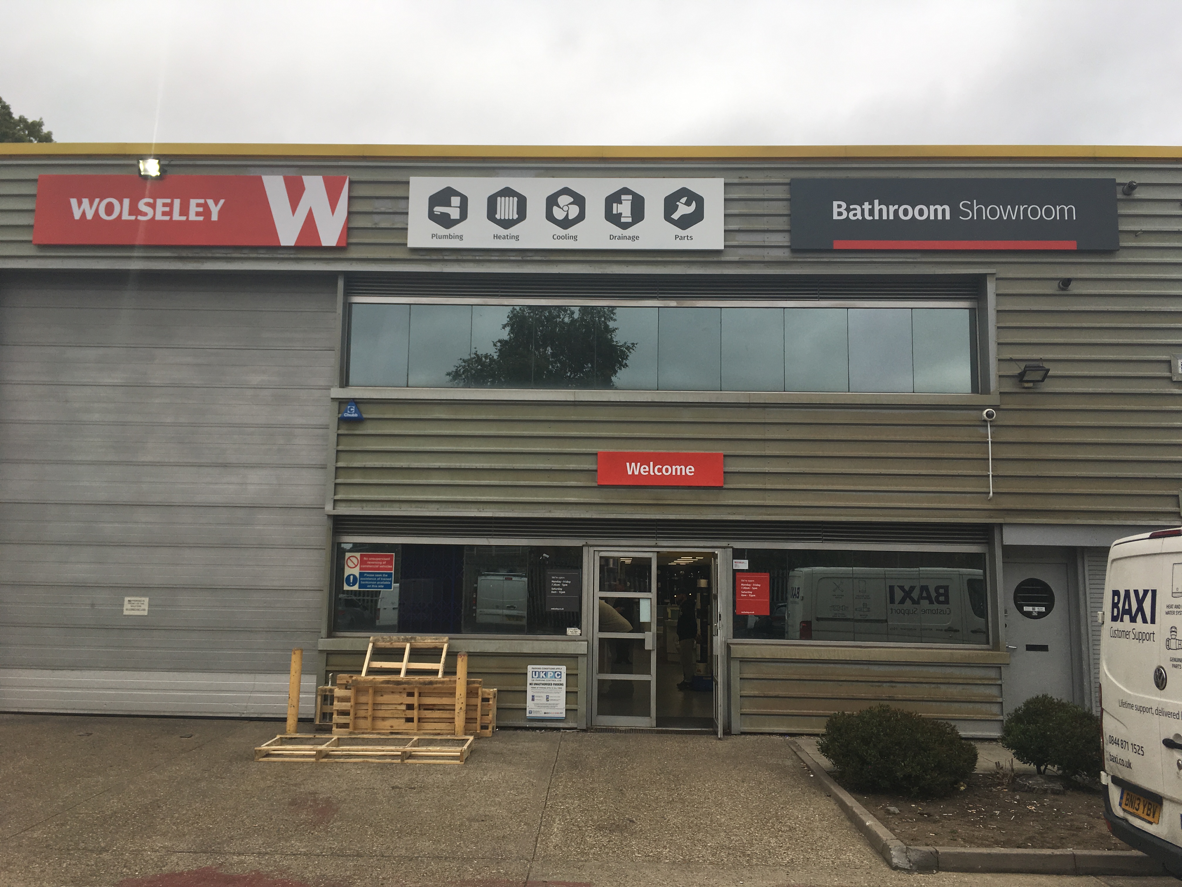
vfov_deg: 48.2
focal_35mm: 29
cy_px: 444
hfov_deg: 61.7
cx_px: 591
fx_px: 990
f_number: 2.2
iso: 25
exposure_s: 1/323
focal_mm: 4.15
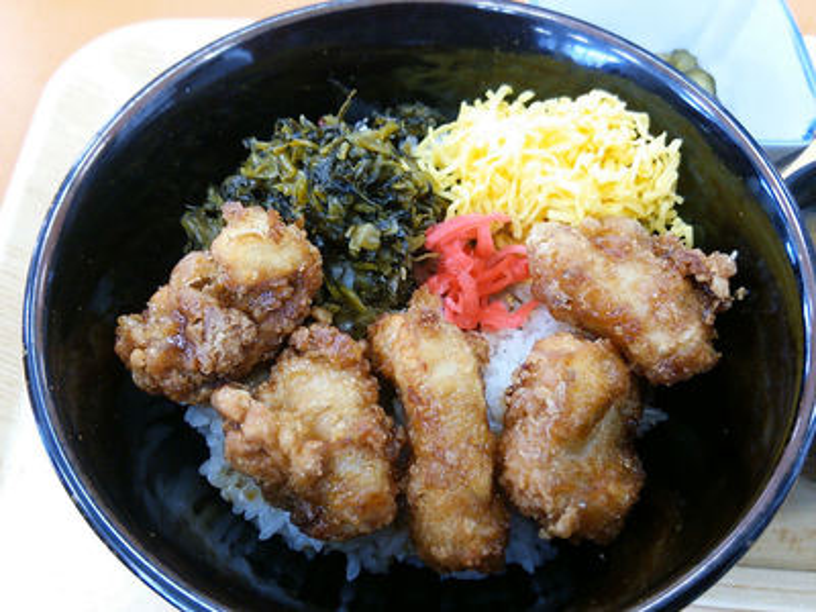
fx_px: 707
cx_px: 408
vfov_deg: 46.8
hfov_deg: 60.0
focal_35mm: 30
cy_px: 306
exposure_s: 1/44
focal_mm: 4.06
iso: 80
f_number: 1.94
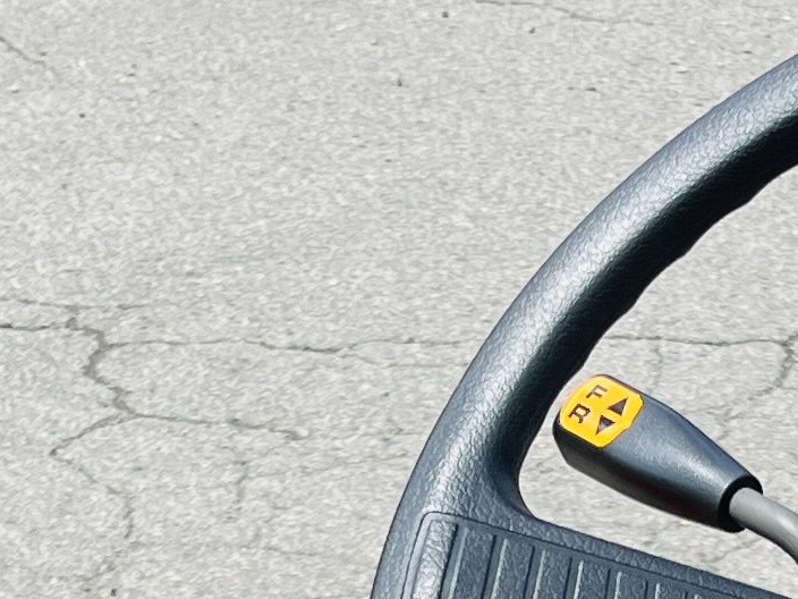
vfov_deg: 9.2
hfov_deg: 13.2
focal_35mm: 149
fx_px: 3435
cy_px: 1325
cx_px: 656
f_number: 1.6
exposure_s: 1/1517
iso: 50
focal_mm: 5.1
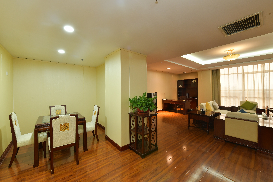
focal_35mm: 14
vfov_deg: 81.2
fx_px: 106
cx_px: 136
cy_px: 91
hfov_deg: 104.3
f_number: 9
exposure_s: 1/6
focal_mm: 14
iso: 500
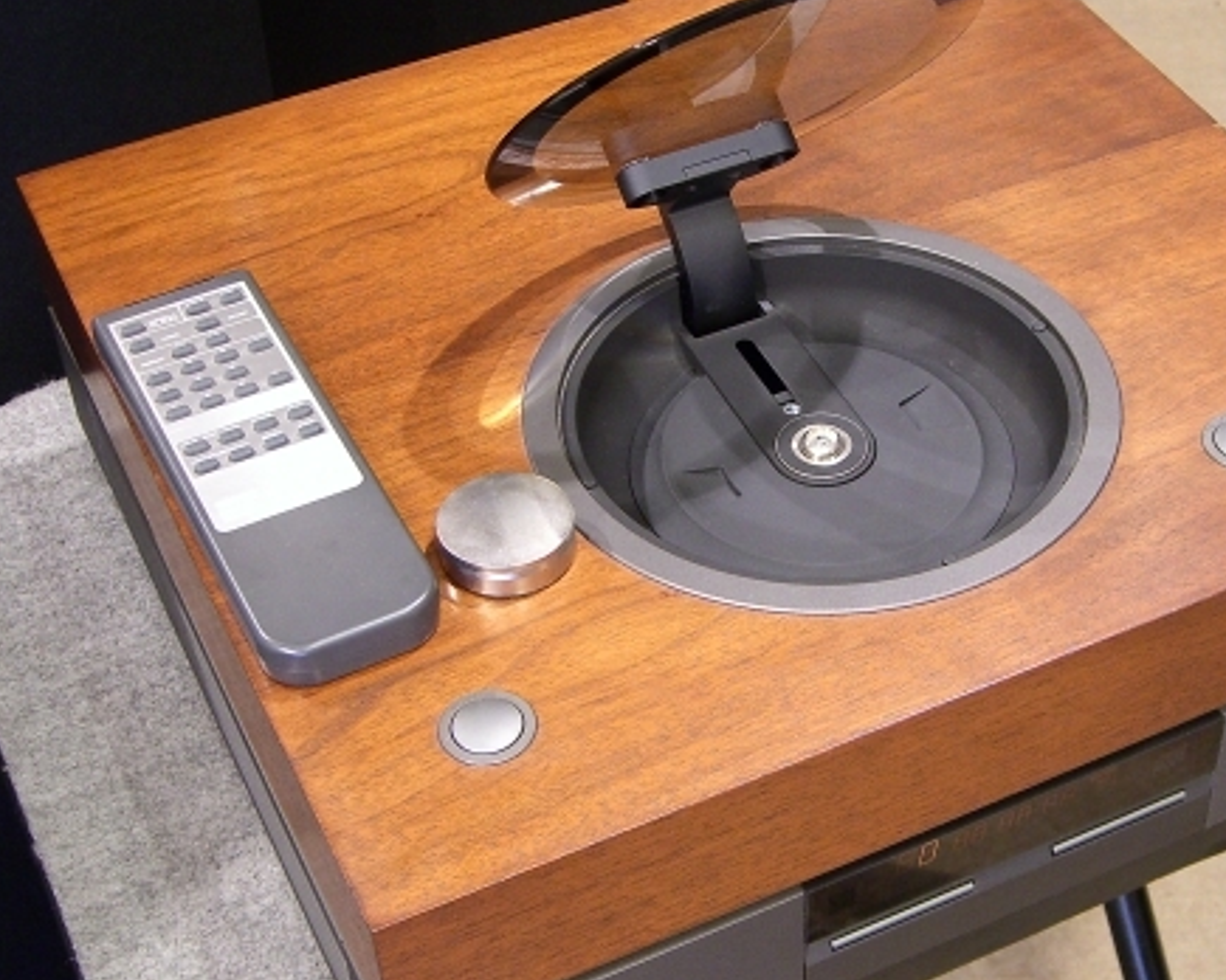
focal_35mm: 66
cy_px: 518
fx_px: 2395
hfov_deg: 28.6
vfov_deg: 23.1
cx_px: 767
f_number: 3.1
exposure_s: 1/13
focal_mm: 9.5
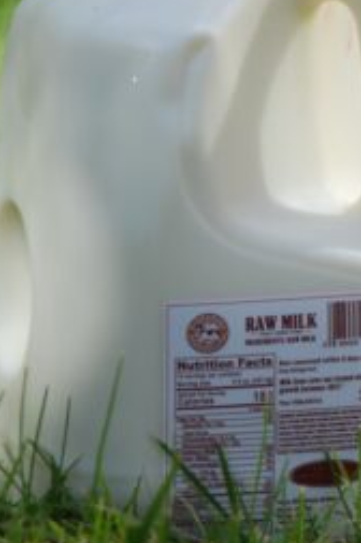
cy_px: 178
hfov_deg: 3.7
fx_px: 5626
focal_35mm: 373
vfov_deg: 5.5
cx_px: 241
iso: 100
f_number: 5.6
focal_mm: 140
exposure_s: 1/160
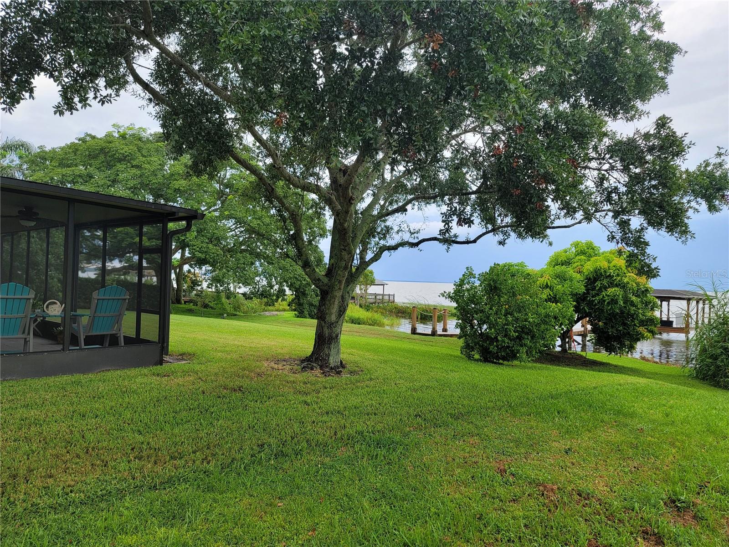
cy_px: 274
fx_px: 526
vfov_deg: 54.9
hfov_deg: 69.4
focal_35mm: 25
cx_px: 364
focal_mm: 7
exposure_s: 1/165
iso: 20
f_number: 1.8
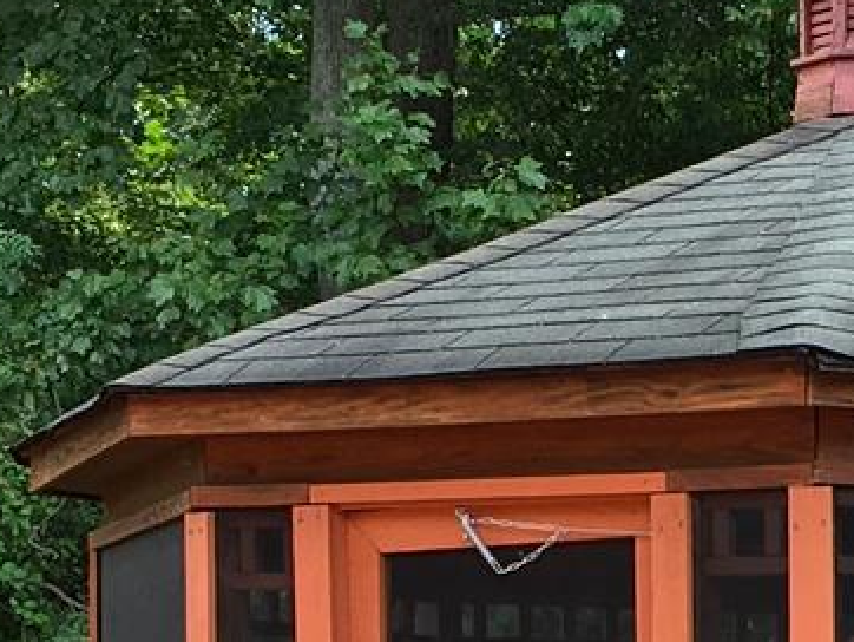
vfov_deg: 8.8
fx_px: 4049
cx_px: 1021
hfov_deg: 11.8
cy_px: 1067
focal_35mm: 164
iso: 25
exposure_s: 1/124
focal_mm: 4.15
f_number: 2.2
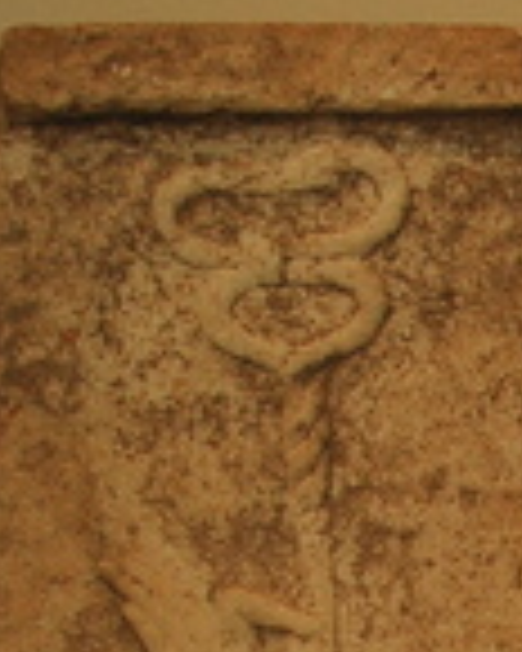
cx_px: 810
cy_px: 893
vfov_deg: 14.3
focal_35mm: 128
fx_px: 2472
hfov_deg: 11.5
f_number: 6.3
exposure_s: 1/160
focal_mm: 20
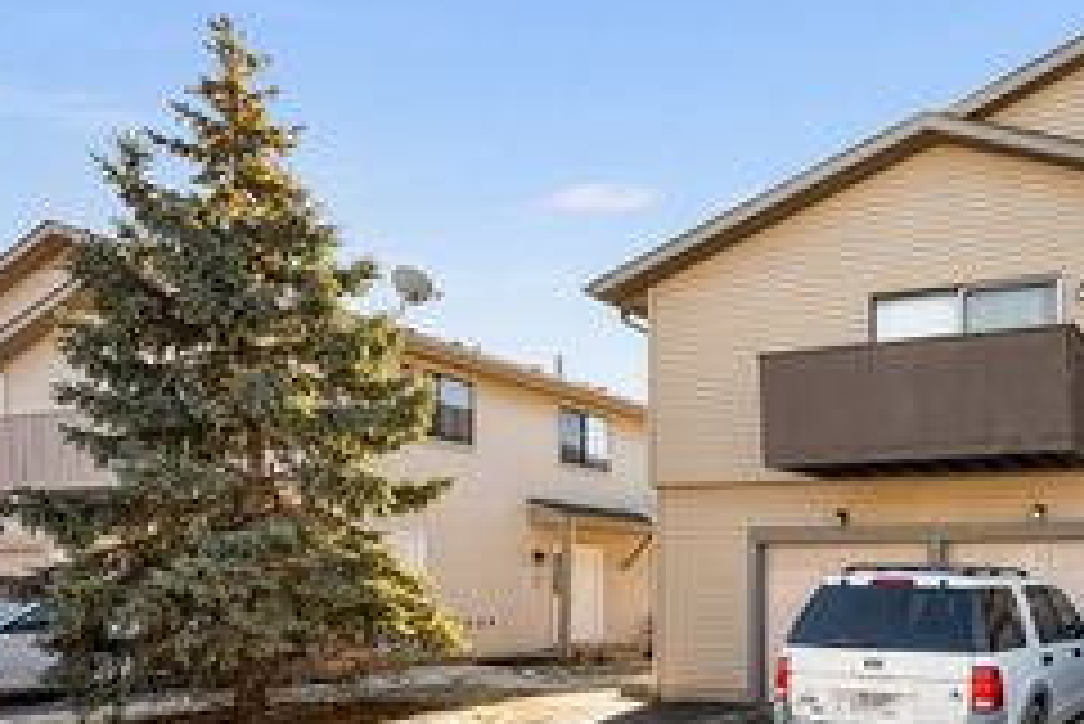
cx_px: 994
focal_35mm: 29
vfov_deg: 43.5
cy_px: 549
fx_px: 874
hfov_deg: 54.6
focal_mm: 14
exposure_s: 1/400
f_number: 7.1
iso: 320
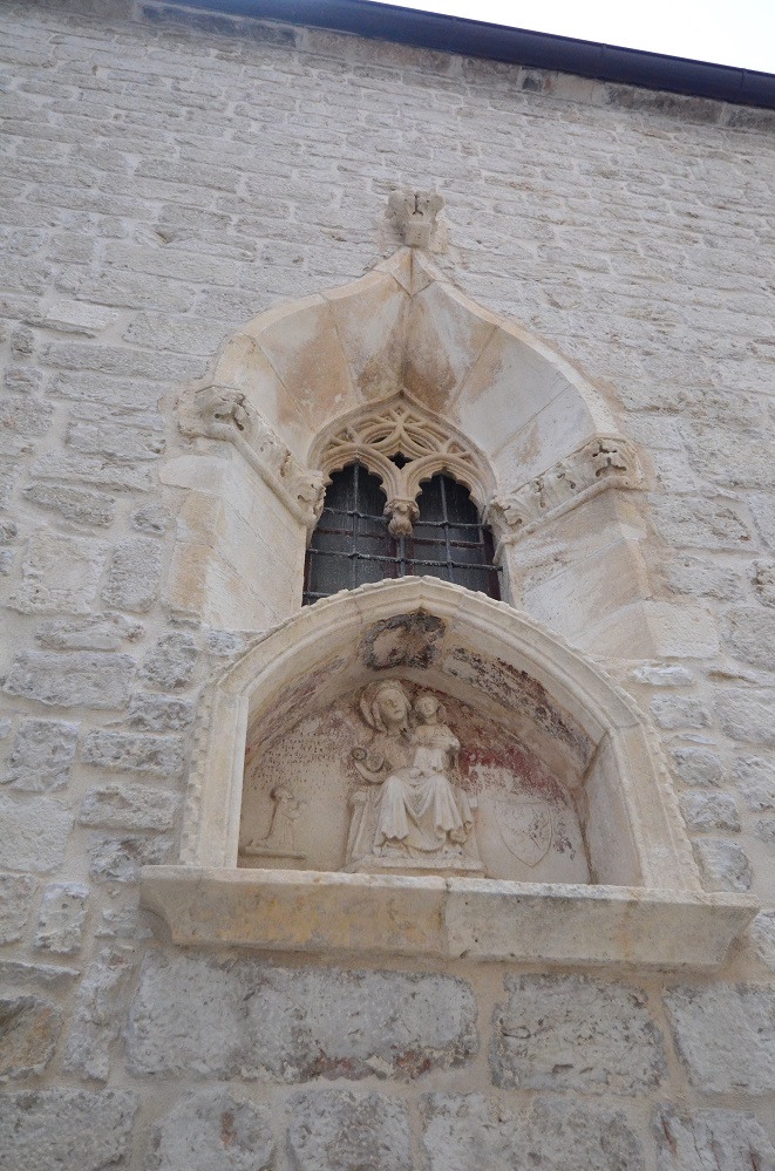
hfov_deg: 43.4
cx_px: 388
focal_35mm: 30
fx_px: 974
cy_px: 586
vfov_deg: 62.0
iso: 3200
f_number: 4.5
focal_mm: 20
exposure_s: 1/5000
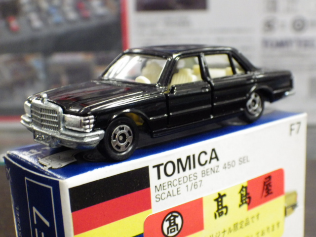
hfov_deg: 32.7
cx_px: 158
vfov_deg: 24.8
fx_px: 539
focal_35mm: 59
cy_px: 118
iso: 800
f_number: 4
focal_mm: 10.7
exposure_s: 1/25
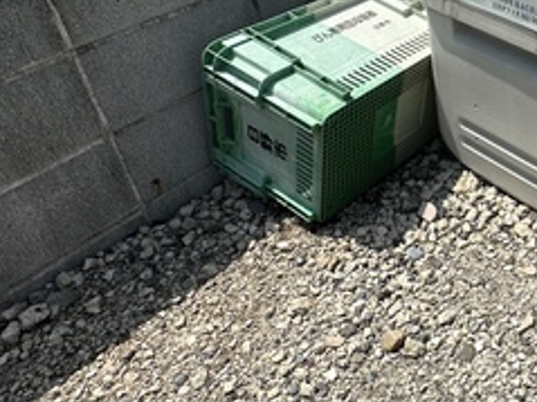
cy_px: 64
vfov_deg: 33.8
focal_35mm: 41
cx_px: 580
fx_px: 636
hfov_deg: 38.5
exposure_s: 1/2747
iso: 50
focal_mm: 2.22
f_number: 2.2
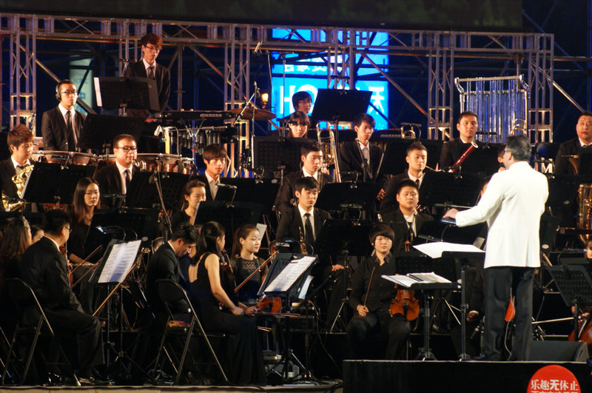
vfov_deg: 5.1
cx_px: 296
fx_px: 4434
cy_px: 196
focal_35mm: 270
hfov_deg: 7.6
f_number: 5.6
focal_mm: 180
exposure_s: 1/40
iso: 400
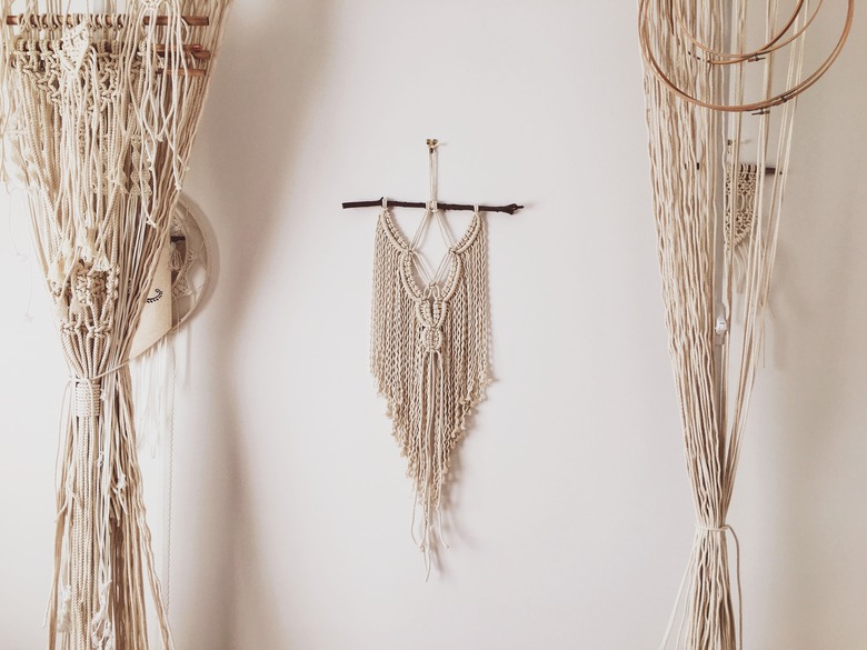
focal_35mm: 29
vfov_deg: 48.2
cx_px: 434
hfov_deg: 61.7
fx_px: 726
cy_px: 325
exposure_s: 1/100
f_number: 2.2
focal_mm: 4.15
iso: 25
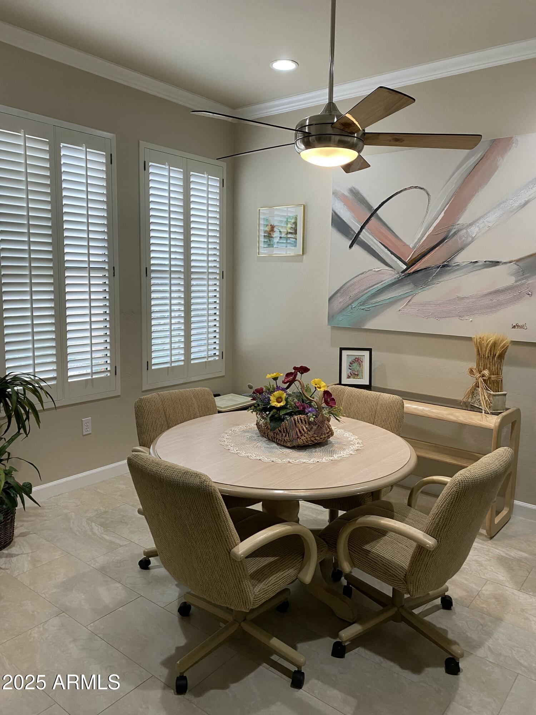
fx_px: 537
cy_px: 358
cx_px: 268
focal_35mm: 26
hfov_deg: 53.1
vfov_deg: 67.3
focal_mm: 4.25
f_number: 1.8
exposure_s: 1/60
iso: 80
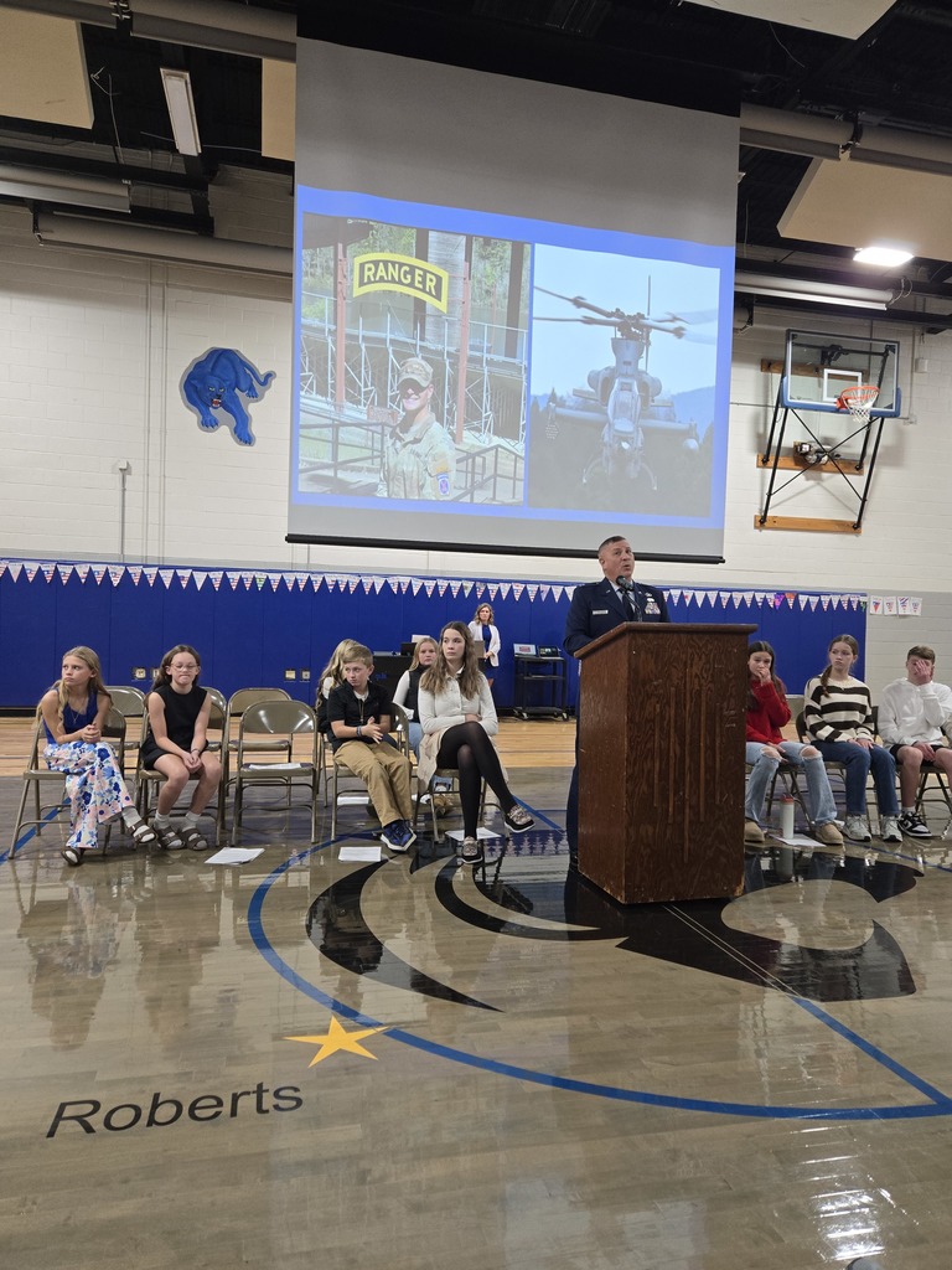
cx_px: 476
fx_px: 843
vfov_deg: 73.9
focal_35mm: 23
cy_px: 635
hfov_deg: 58.9
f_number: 1.8
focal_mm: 5.4
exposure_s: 1/120
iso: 250
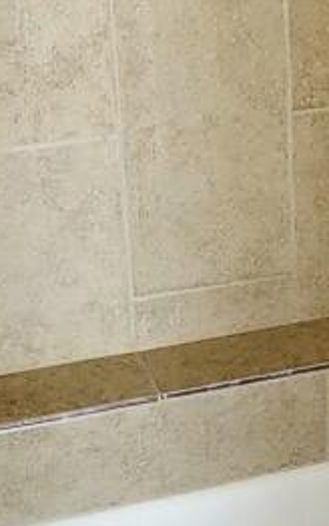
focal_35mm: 105
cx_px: 405
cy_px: 207
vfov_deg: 19.8
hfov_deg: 12.2
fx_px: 1505
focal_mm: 2.2
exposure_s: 1/60
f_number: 2.2
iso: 160
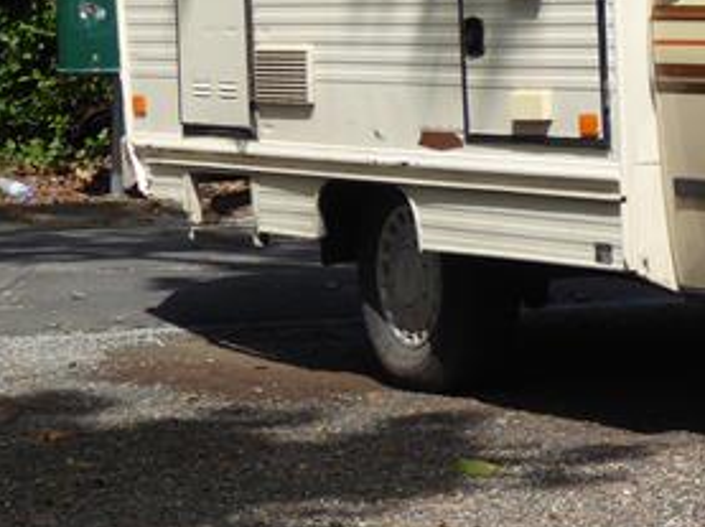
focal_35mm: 188
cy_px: -109
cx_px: 911
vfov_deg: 7.8
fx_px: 3824
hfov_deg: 10.3
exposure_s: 1/640
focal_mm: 10.9
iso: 100
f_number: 4.3
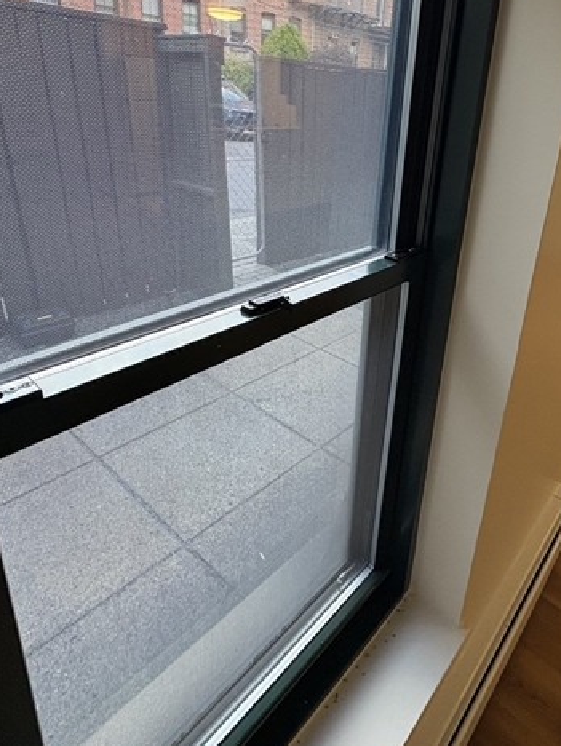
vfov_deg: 72.0
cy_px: 259
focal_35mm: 23
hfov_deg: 57.6
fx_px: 496
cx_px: 374
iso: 320
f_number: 2.2
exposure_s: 1/60
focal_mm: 2.22
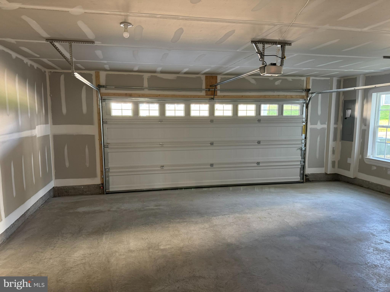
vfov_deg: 56.8
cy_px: 146
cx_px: 195
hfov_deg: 71.6
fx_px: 270
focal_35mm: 24
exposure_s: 1/60
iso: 320
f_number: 1.78
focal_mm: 6.76
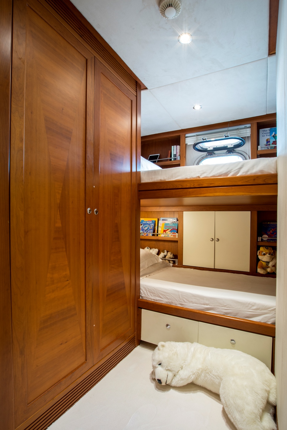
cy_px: 215
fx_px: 203
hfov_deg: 70.5
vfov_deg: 93.3
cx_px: 144
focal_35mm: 17
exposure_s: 1
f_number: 13
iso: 320
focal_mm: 17
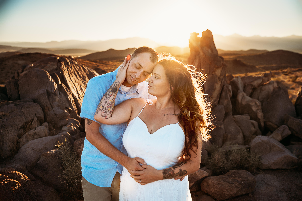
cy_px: 100
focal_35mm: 32
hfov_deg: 58.7
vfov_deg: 41.1
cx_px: 151
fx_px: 269
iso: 100
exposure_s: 1/500
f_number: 2.8
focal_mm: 32
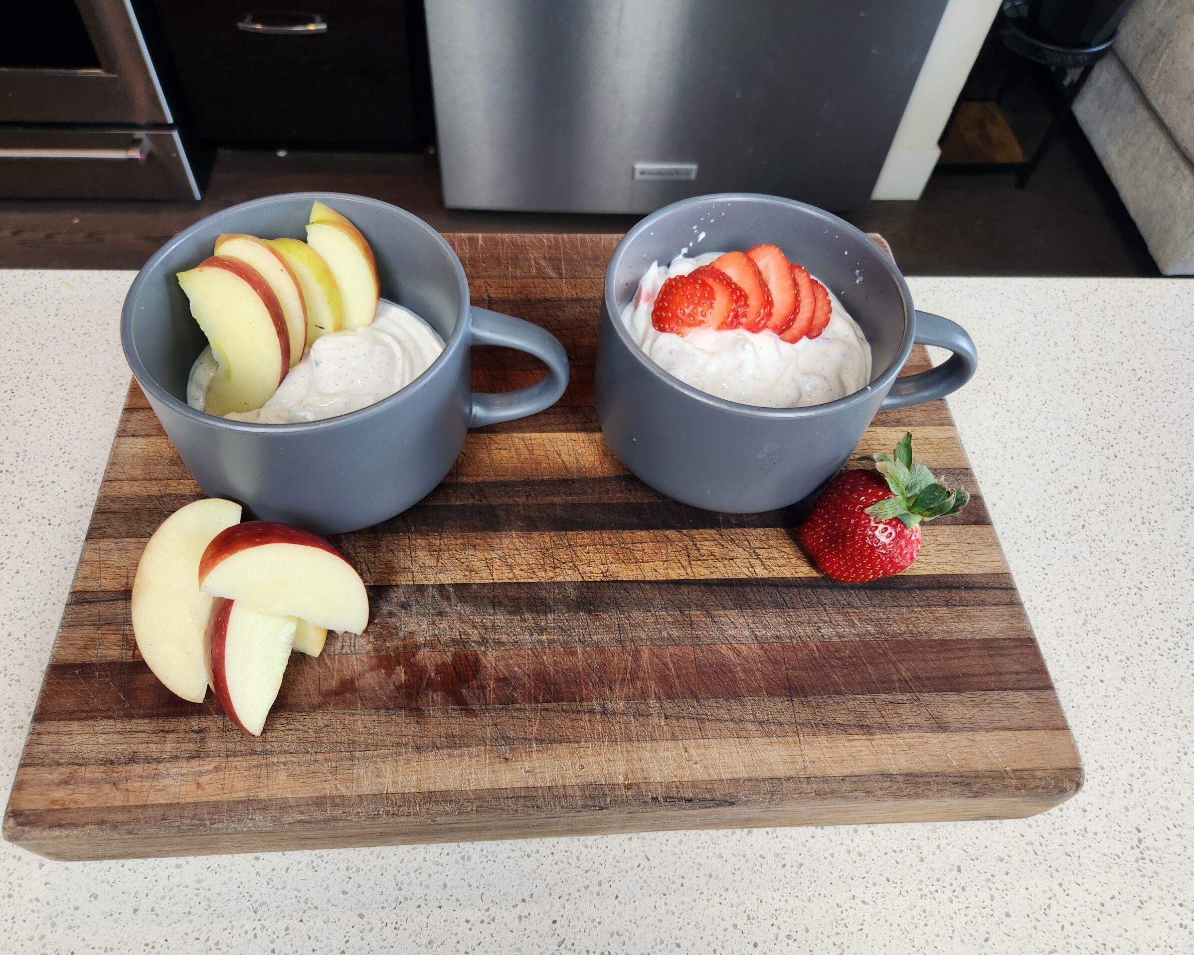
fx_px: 848
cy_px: 478
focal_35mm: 24
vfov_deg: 58.8
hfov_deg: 70.2
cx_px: 563
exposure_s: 1/120
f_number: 1.8
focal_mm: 5.4
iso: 160
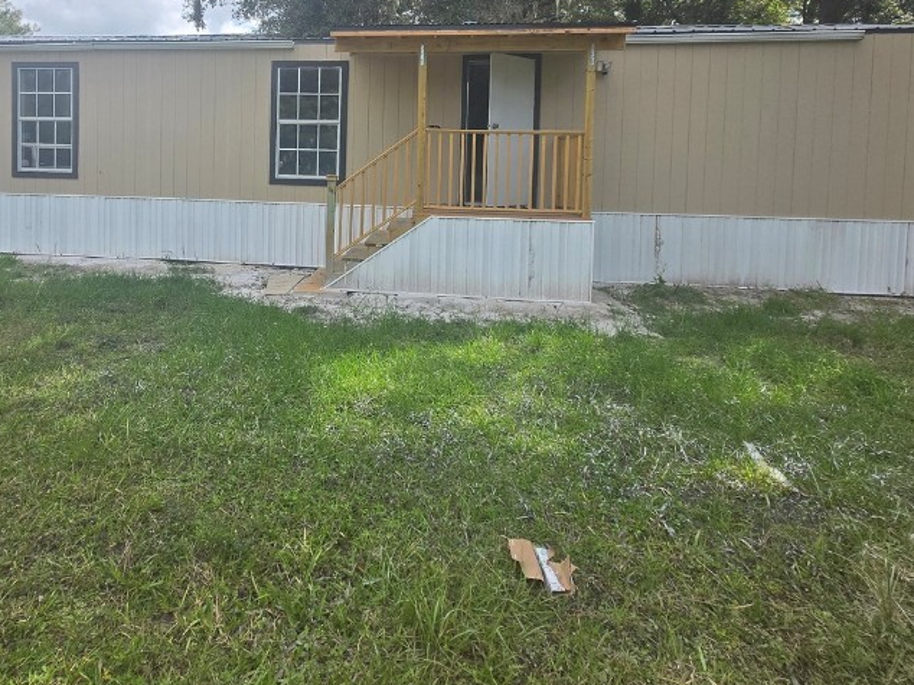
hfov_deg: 76.9
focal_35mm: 21
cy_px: 190
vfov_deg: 60.7
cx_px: 317
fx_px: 554
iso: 25
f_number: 2.2
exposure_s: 1/792
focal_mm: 1.7
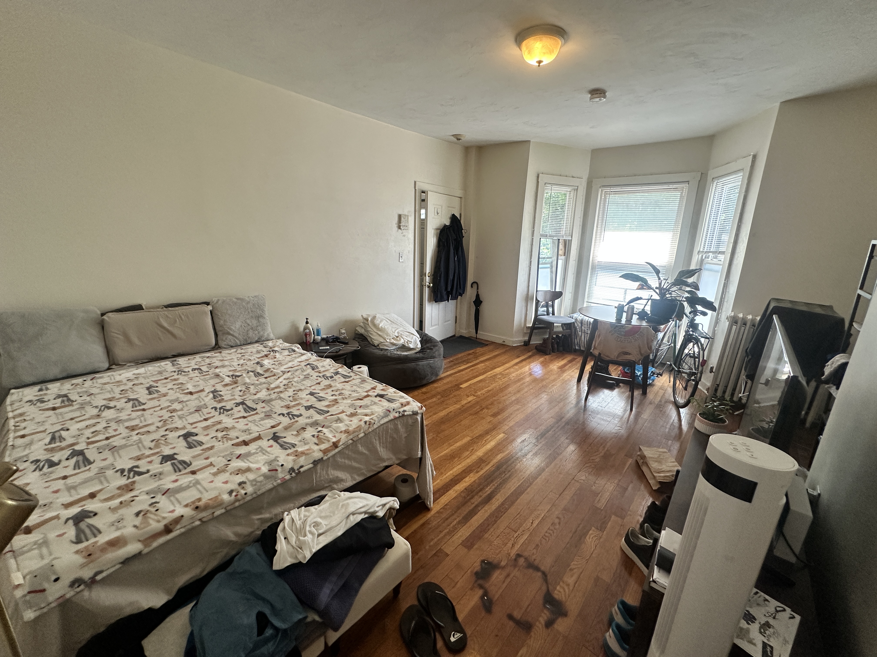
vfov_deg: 85.7
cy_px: 328
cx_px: 438
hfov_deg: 102.1
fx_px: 355
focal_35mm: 14
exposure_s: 1/120
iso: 200
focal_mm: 2.22
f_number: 2.2
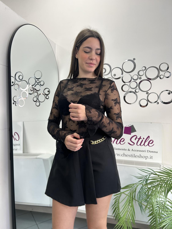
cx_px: 86
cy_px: 114
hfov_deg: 53.1
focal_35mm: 26
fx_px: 172
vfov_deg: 67.3
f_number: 1.5
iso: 40
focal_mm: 5.7
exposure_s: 1/100
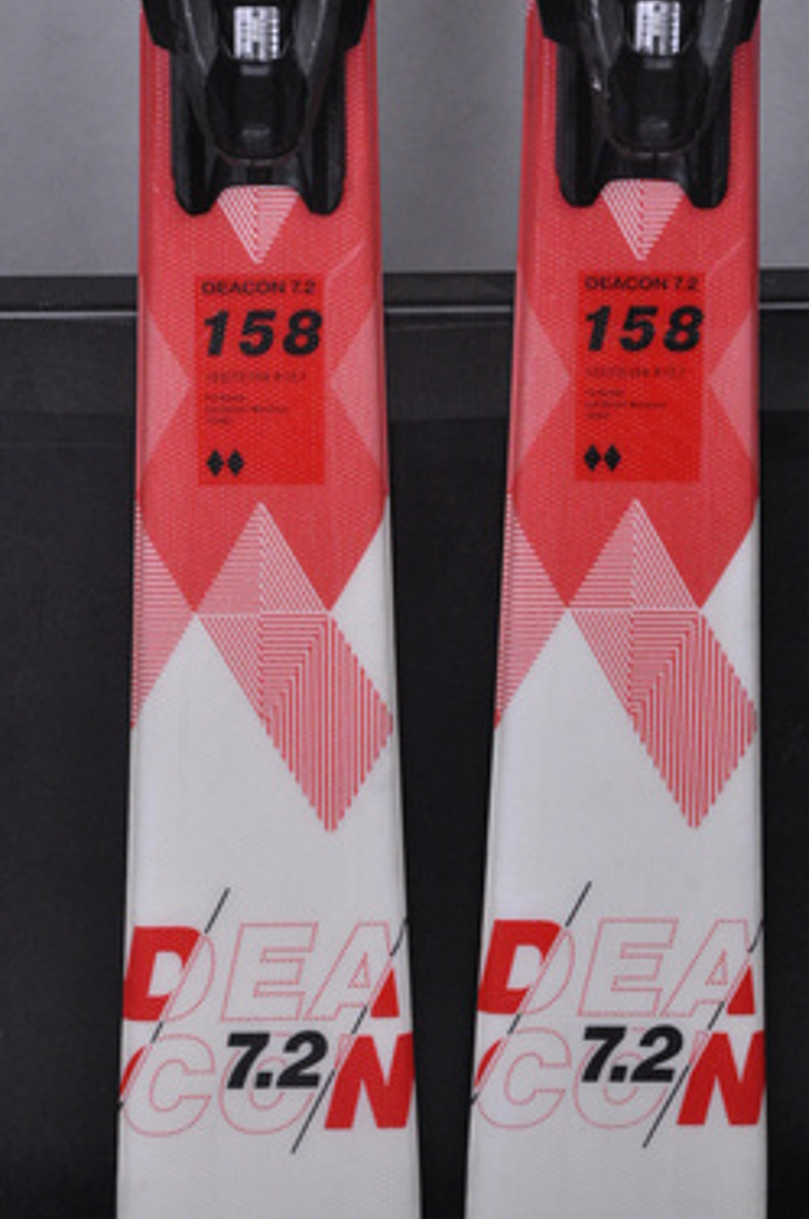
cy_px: 517
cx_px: 447
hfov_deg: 8.4
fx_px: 5476
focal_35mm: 162
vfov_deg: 12.7
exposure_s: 1/125
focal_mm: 90
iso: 3200
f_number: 9.5
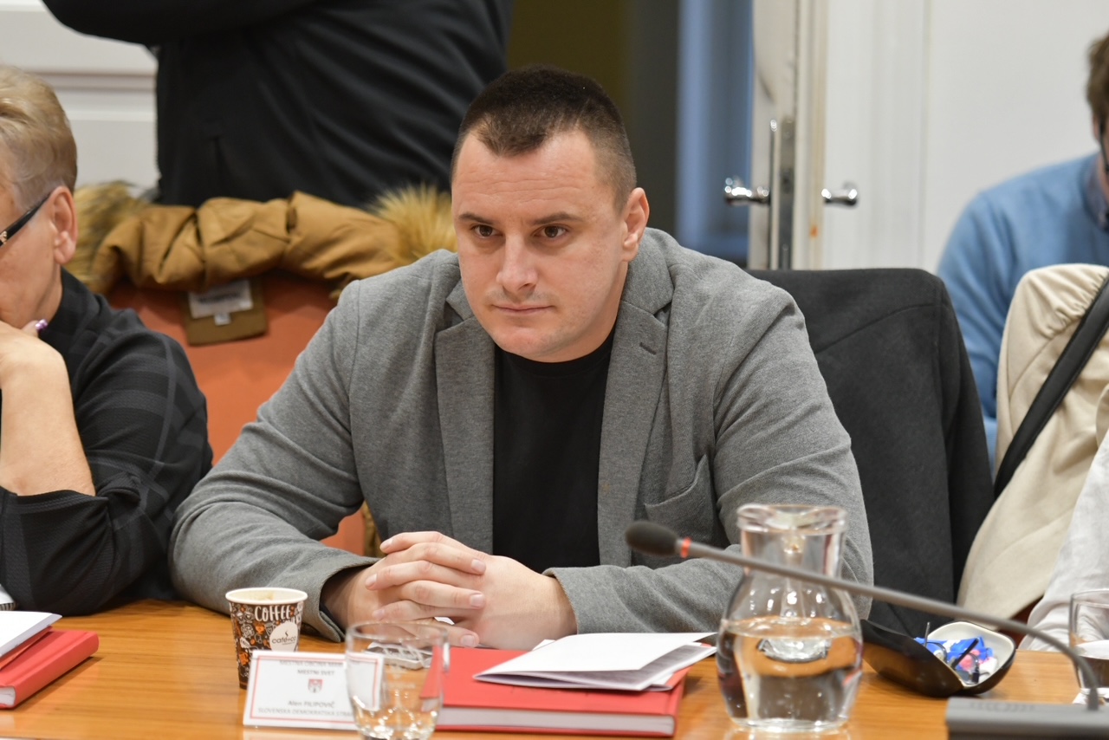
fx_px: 4252
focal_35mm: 138
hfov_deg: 14.9
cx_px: 554
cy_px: 370
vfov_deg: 9.9
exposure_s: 1/250
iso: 1600
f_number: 2.8
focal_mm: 92
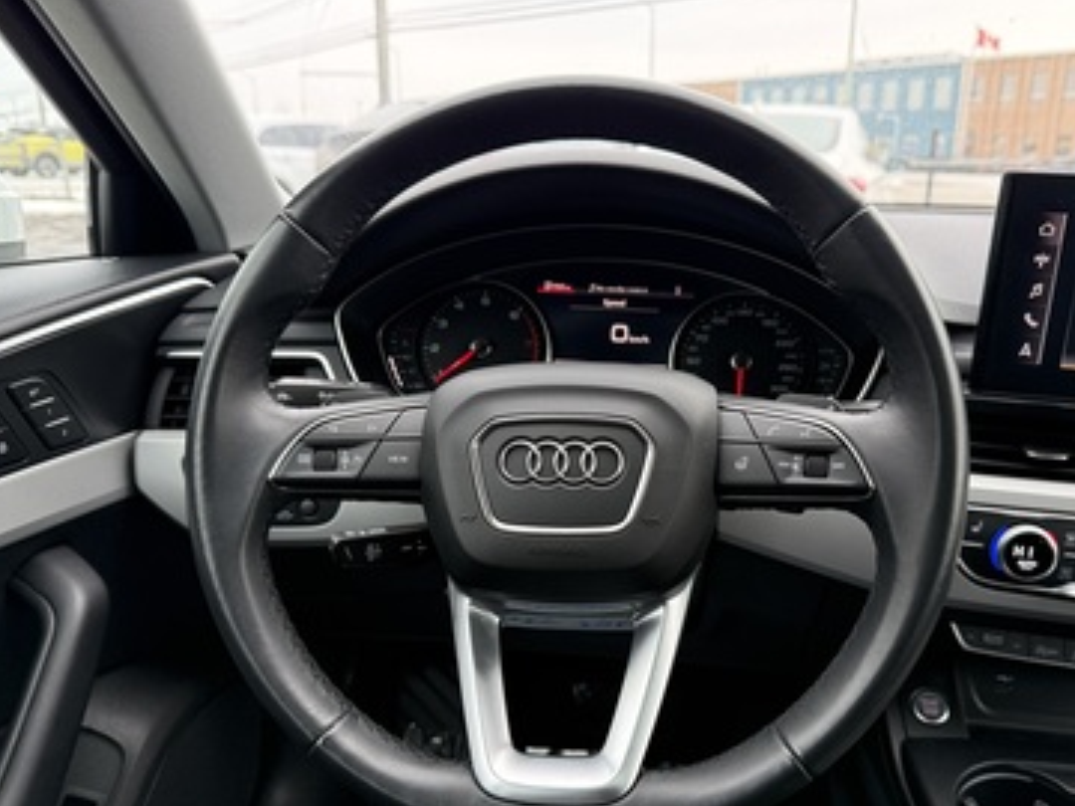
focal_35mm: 28
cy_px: 452
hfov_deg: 63.3
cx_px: 585
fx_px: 870
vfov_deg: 49.6
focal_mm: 6.76
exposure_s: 1/87
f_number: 1.78
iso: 200
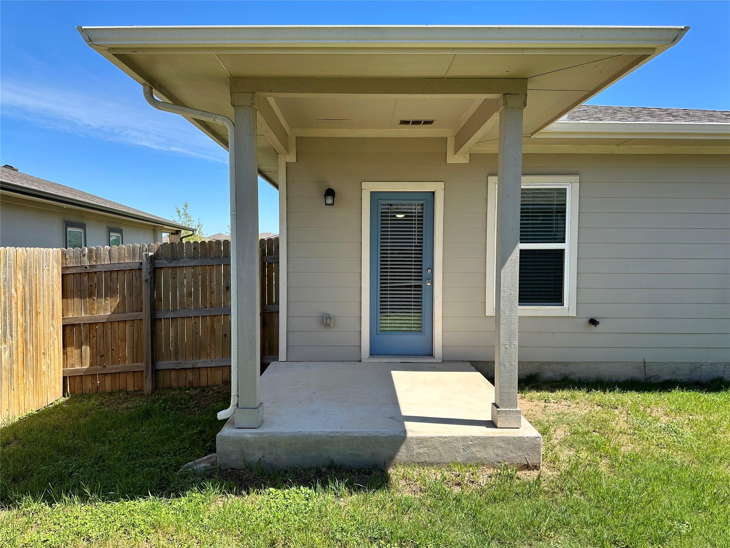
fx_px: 506
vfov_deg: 56.8
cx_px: 365
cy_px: 274
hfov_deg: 71.6
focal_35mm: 24
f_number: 1.78
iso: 80
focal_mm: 6.86
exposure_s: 1/2252
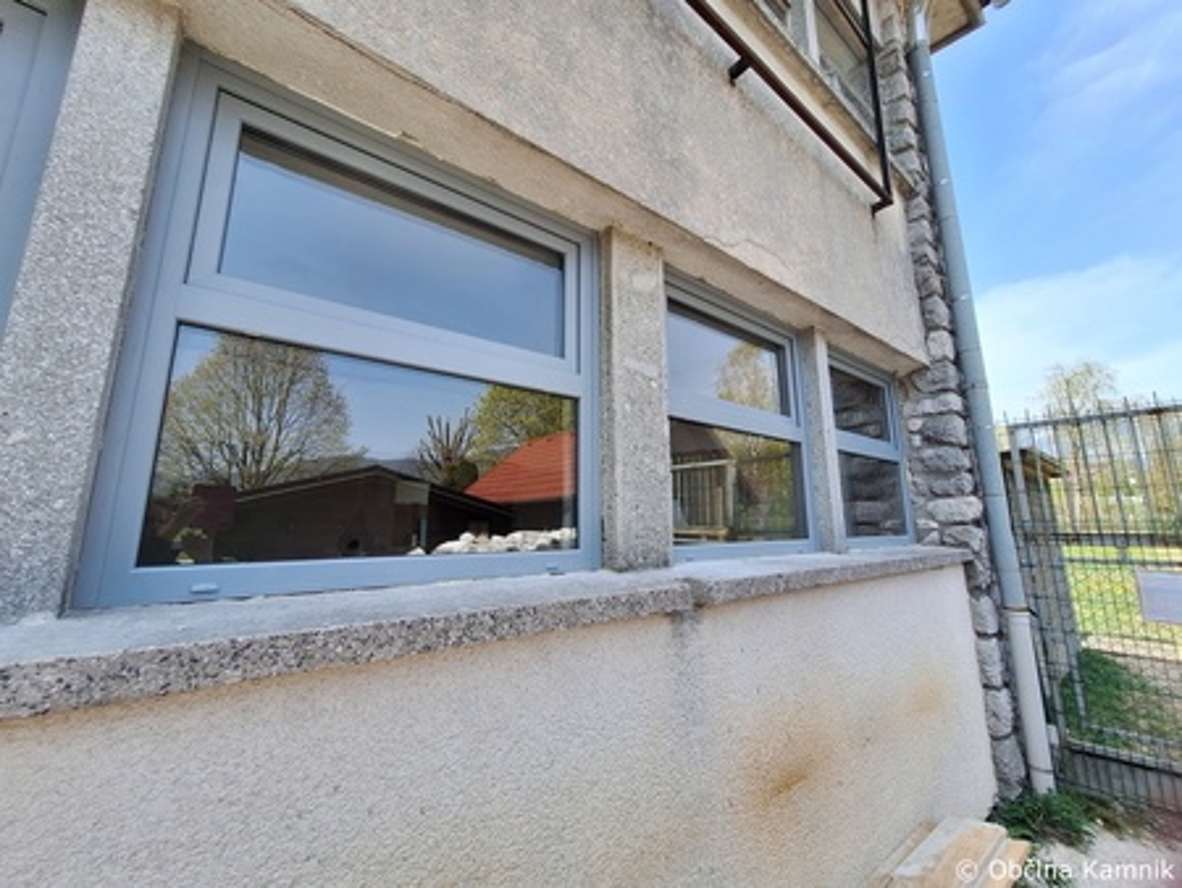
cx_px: 591
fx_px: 444
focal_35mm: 13
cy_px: 444
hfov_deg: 106.2
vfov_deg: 90.0
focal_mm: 1.74
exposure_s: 1/961
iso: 40
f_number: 2.2
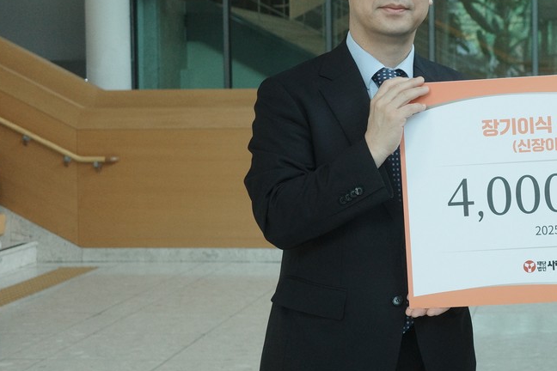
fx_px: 1222
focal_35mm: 79
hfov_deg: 24.6
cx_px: 538
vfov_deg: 17.2
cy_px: 122
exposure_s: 1/160
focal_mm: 26
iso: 640
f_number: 3.2
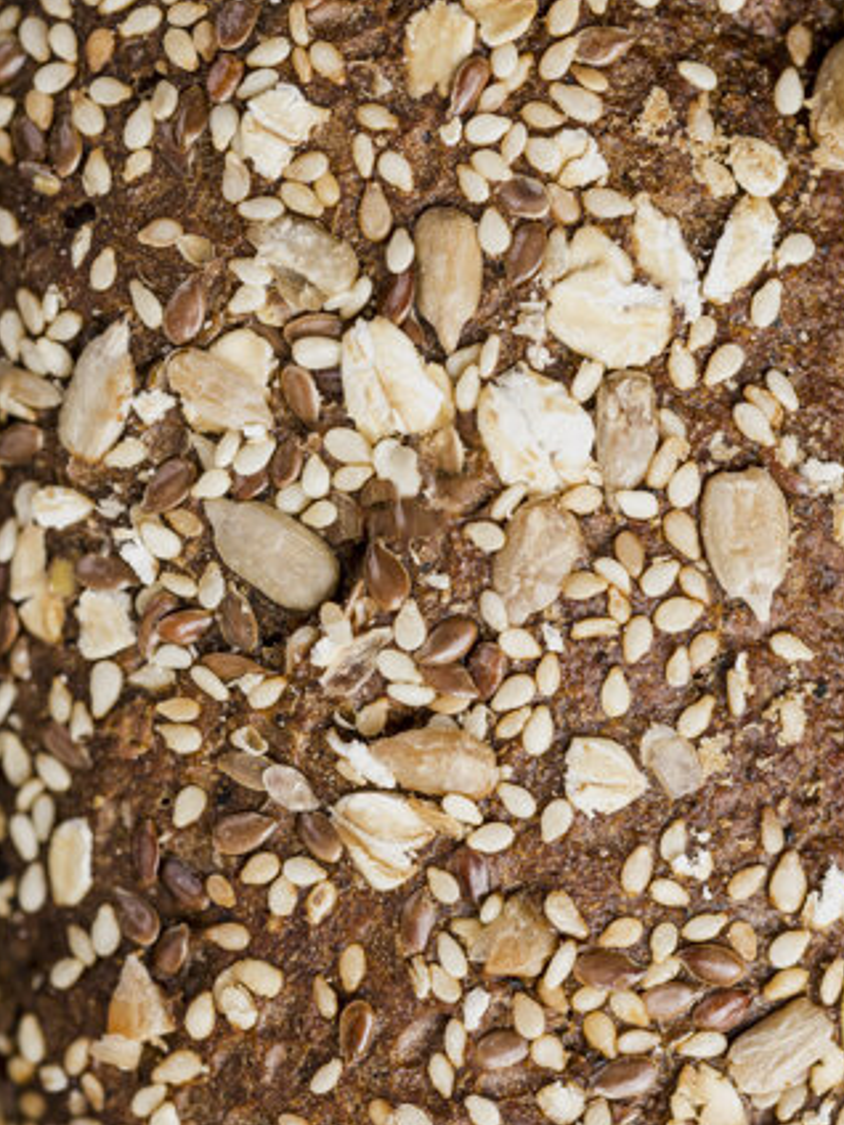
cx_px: 433
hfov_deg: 12.5
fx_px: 3869
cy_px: 605
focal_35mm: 119
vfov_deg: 16.5
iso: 100
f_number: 8
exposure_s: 1/125
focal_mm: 105
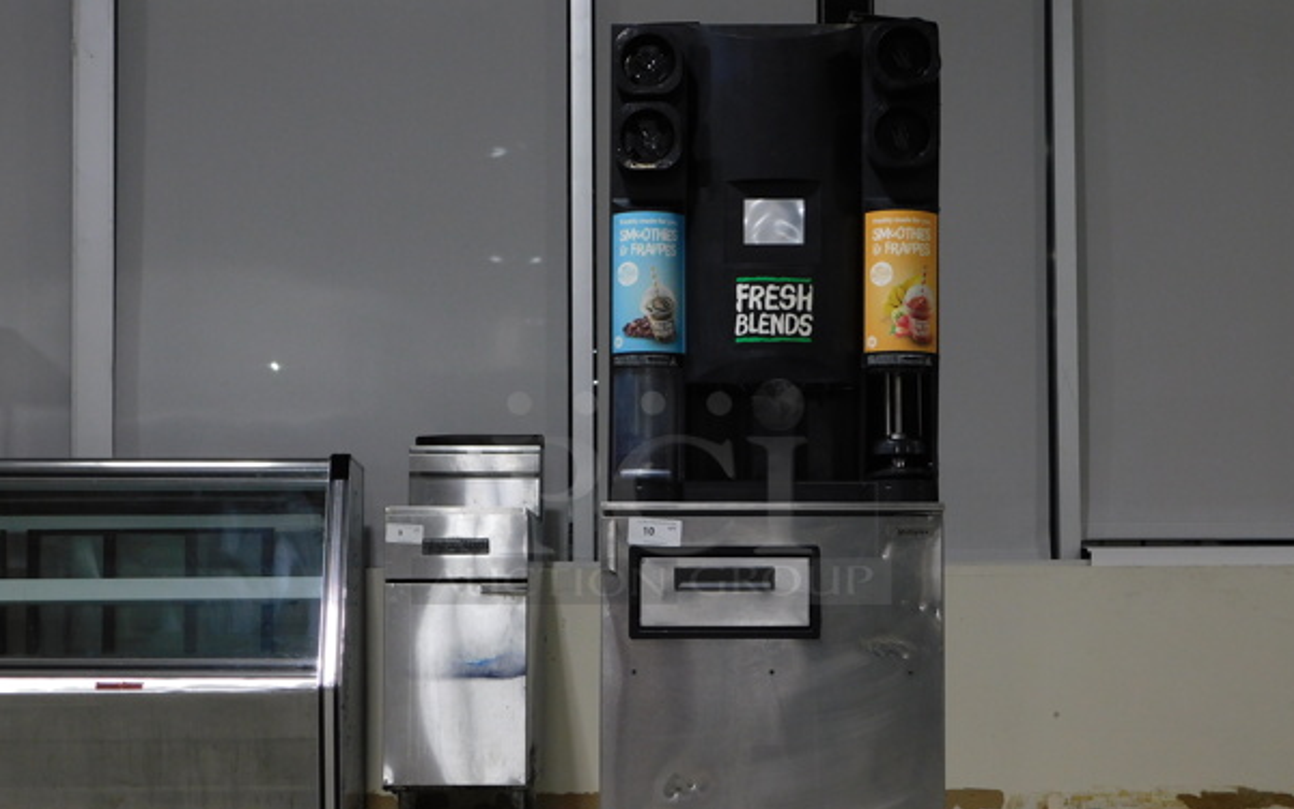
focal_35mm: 71
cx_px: 652
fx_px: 2505
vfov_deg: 18.3
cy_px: 491
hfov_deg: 29.0
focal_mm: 11.7
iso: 200
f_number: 4.2
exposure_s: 1/30
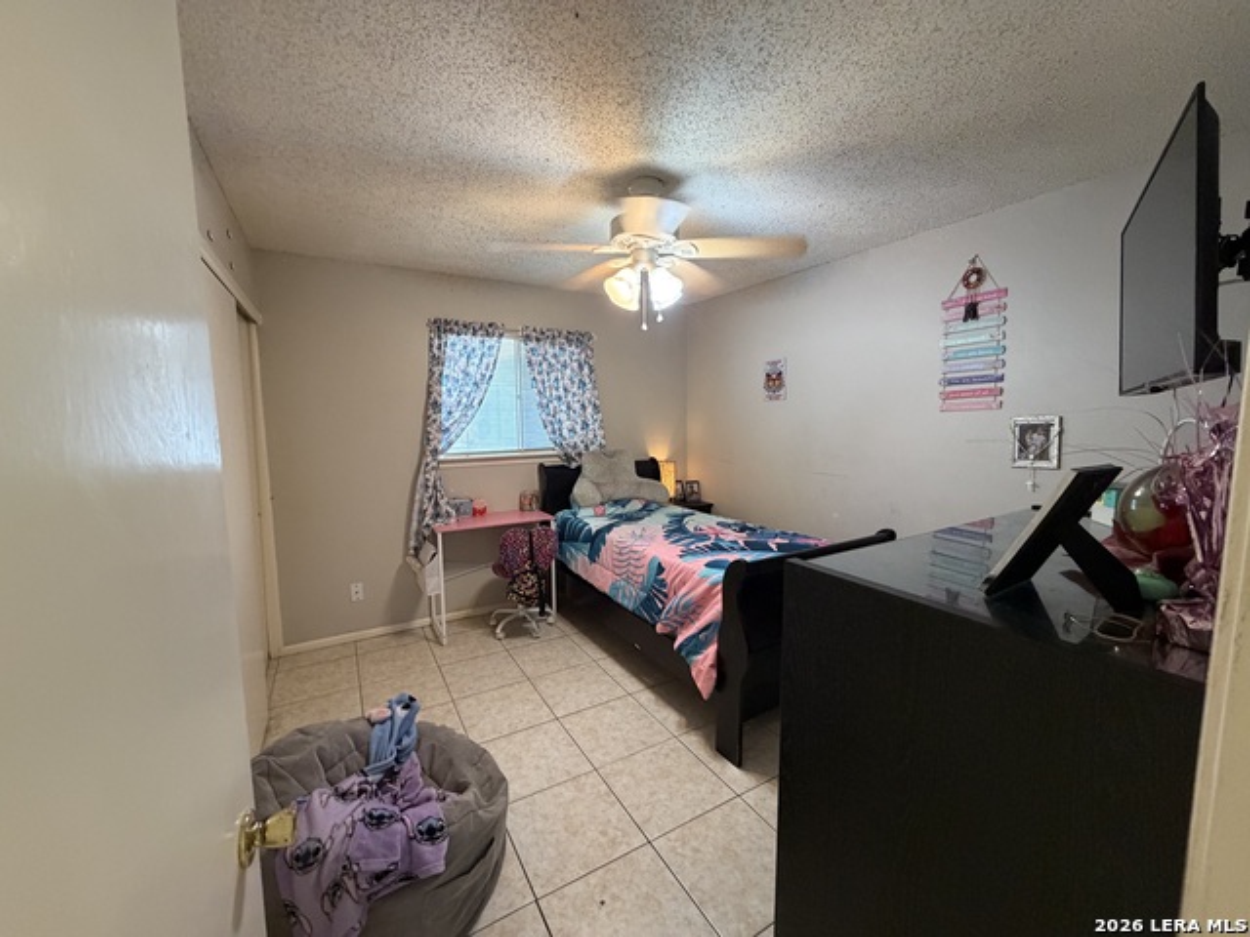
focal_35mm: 14
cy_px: 468
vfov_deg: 85.7
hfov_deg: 102.1
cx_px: 625
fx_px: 506
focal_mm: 2.22
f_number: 2.2
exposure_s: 1/60
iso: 500
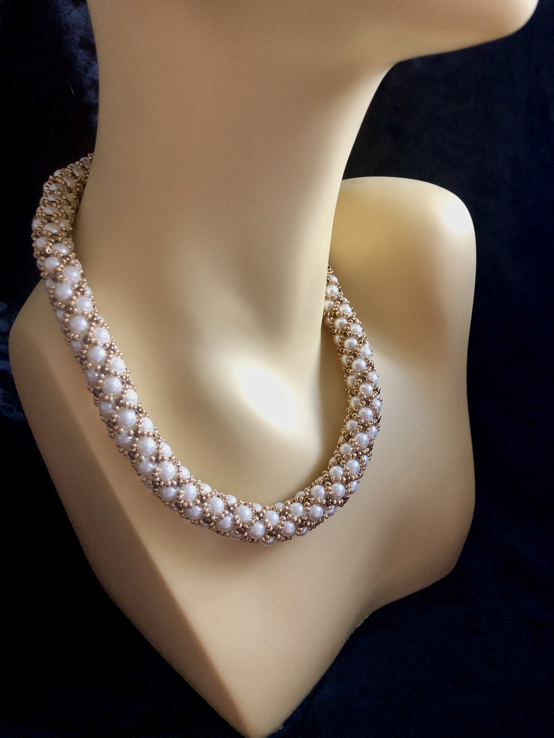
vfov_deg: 63.4
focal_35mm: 28
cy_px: 369
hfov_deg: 49.7
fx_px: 597
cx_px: 277
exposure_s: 1/30
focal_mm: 3.99
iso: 32
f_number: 1.8
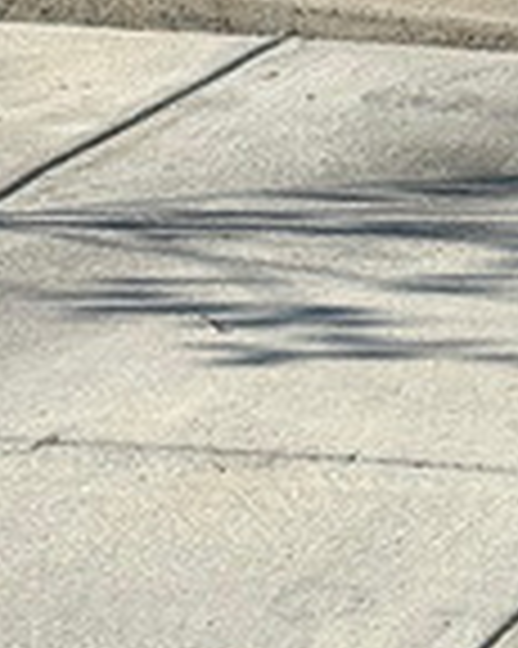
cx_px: 563
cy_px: -333
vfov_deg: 7.6
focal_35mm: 250
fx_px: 4796
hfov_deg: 6.2
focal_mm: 6.76
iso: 80
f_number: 1.78
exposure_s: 1/3891
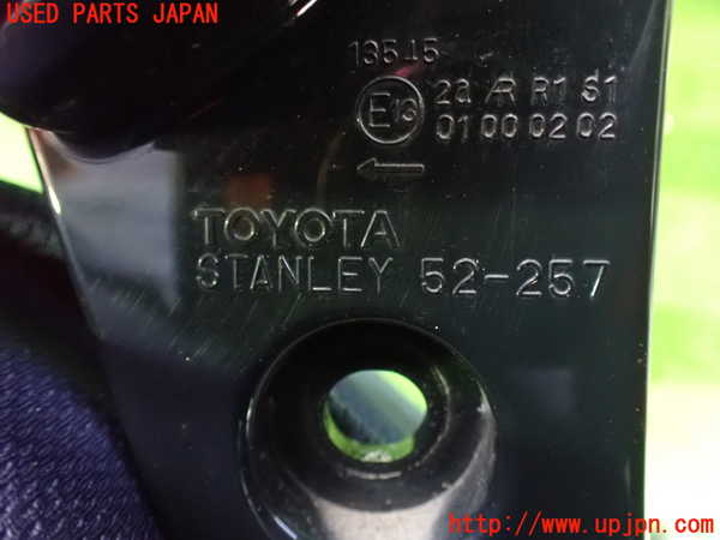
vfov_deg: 46.8
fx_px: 624
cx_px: 360
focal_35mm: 30
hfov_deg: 60.0
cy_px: 270
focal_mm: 5.4
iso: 1600
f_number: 2.3
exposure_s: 1/8
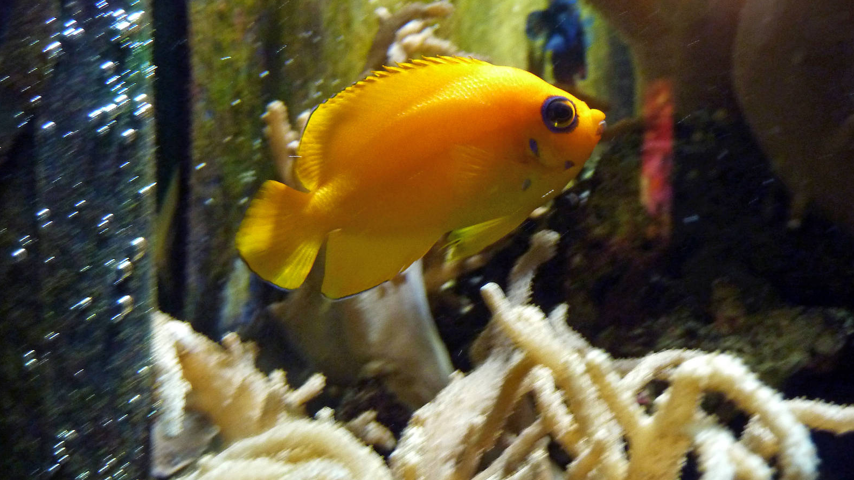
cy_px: 197
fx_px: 996
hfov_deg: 46.4
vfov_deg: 27.0
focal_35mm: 44
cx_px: 428
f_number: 3.6
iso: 400
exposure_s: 1/25
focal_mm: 6.5
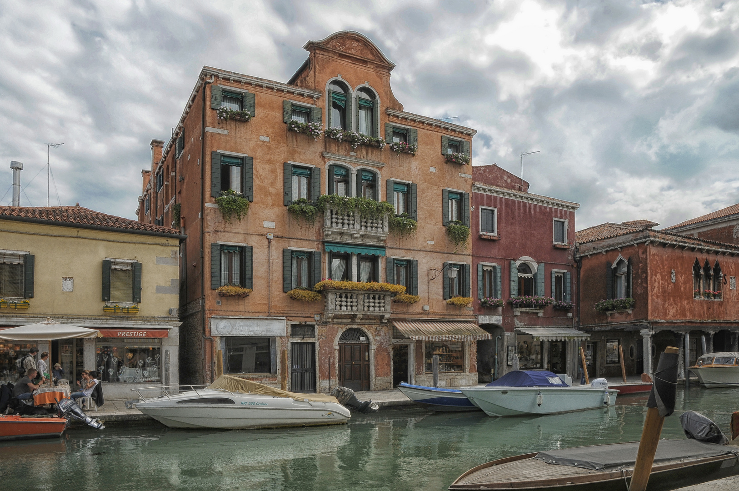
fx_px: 492
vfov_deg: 53.0
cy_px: 246
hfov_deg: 73.8
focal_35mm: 24
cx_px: 370
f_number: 16
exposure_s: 1/100
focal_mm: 16
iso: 200
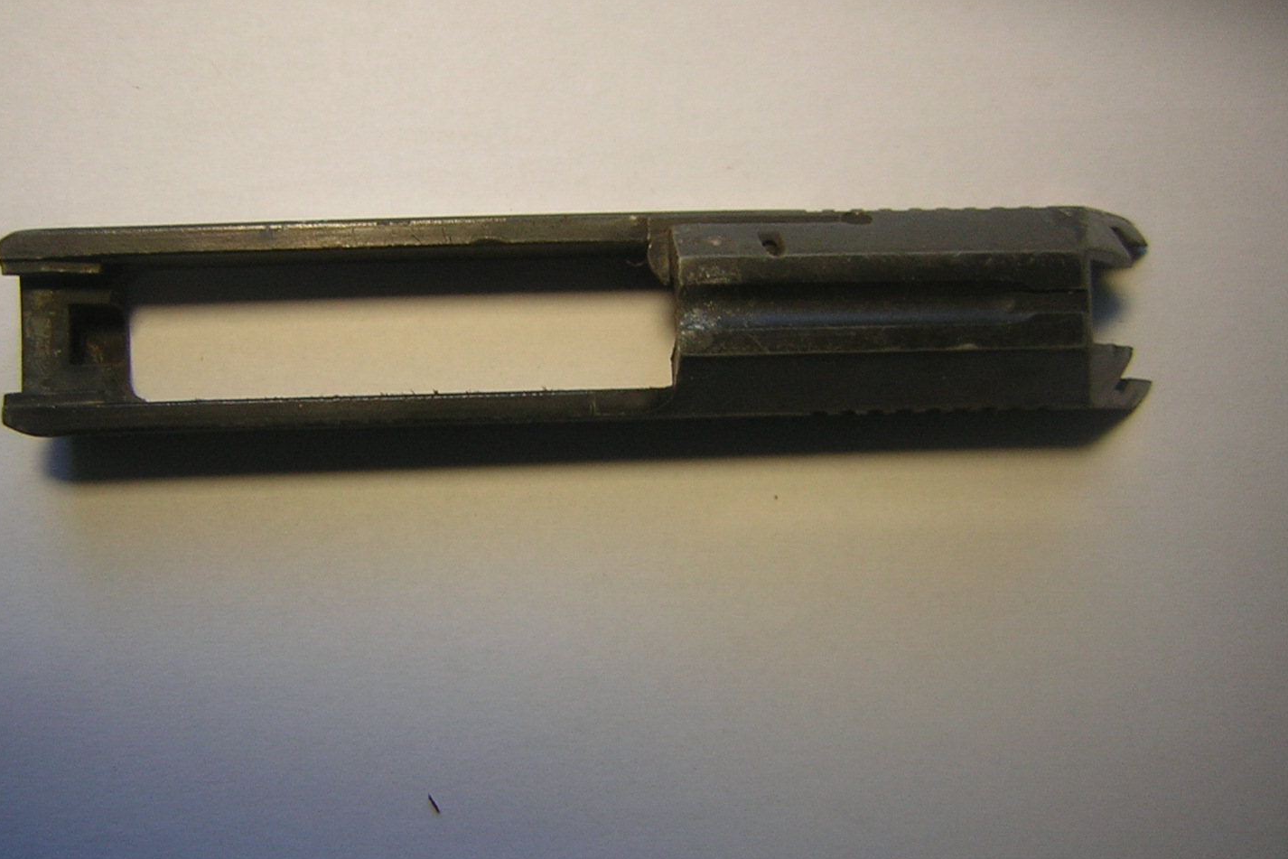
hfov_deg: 46.3
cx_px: 587
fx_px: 1503
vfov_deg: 31.9
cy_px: 450
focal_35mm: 42
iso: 50
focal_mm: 4.7
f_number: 2.6
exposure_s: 1/45.3
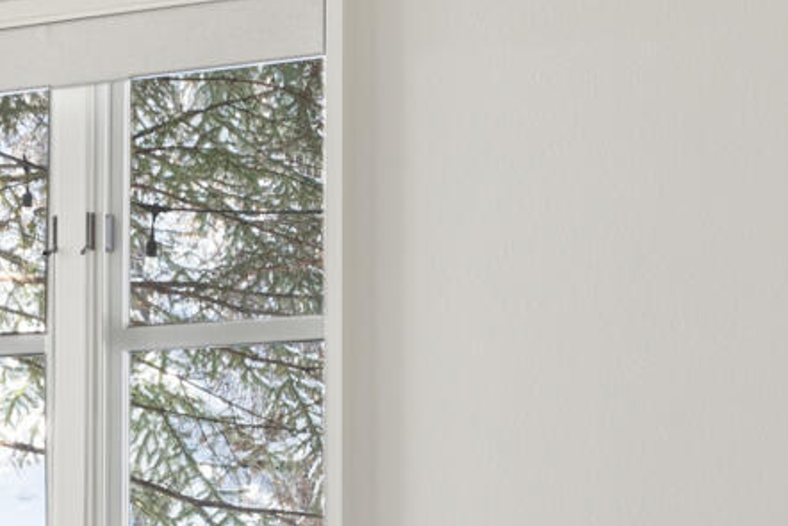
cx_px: -21
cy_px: 785
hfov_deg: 15.6
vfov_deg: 10.3
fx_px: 2824
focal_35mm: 129
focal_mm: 19
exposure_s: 1.3
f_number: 7.1
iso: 100
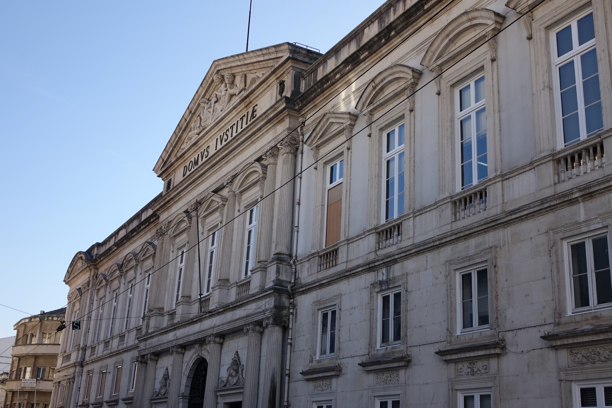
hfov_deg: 45.4
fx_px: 731
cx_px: 306
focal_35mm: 43
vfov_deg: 31.2
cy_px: 204
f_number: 4
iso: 100
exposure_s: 1/250
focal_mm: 15.78
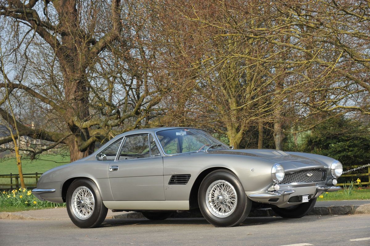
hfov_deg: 20.8
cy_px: 123
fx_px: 1006
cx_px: 185
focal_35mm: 98
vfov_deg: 13.9
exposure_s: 1/200
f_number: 8
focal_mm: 98
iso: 200
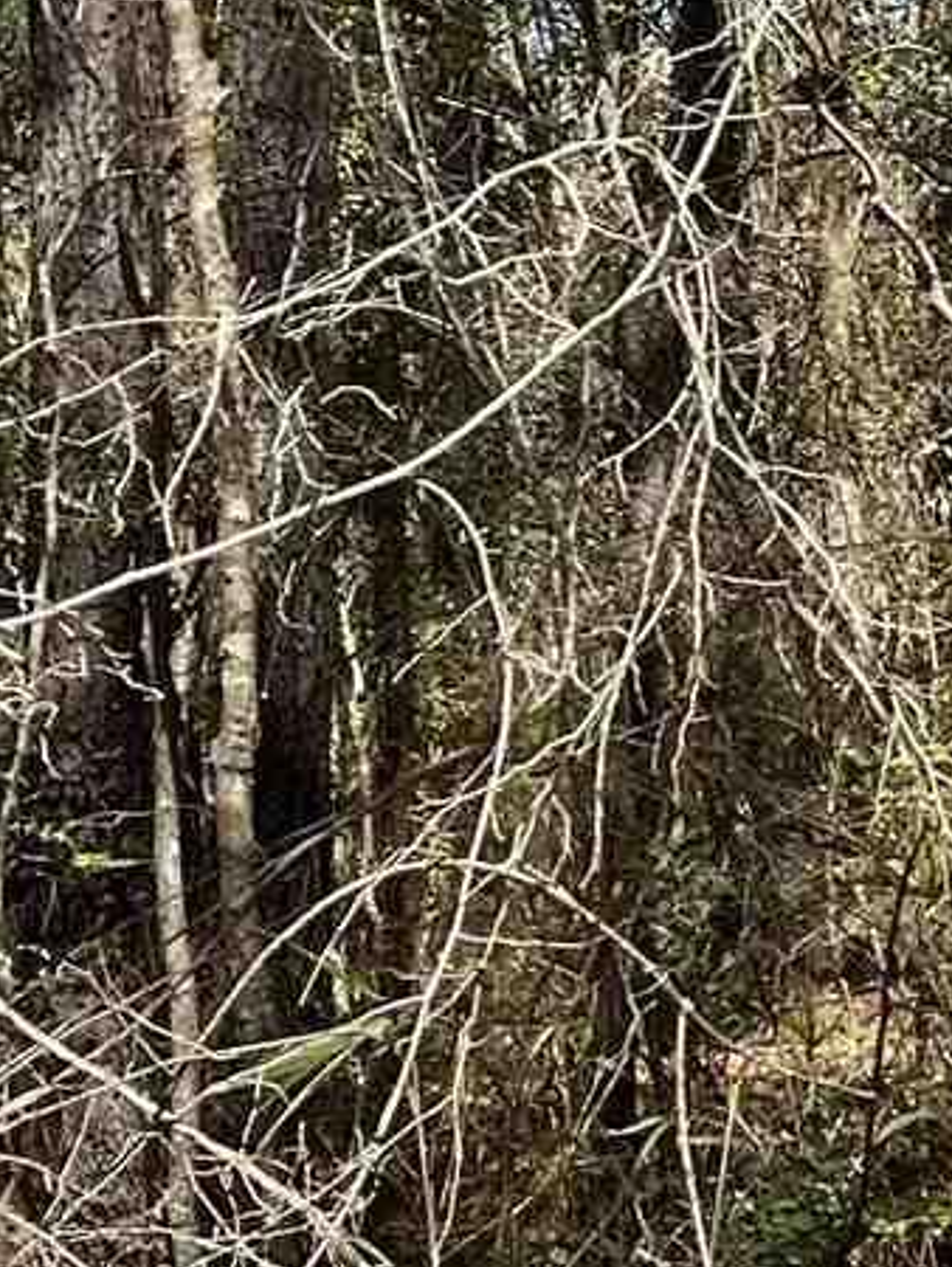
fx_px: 4872
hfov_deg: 10.7
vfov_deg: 14.8
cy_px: 476
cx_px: 1479
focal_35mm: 133
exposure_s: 1/1621
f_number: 1.5
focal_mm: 5.7
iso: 50
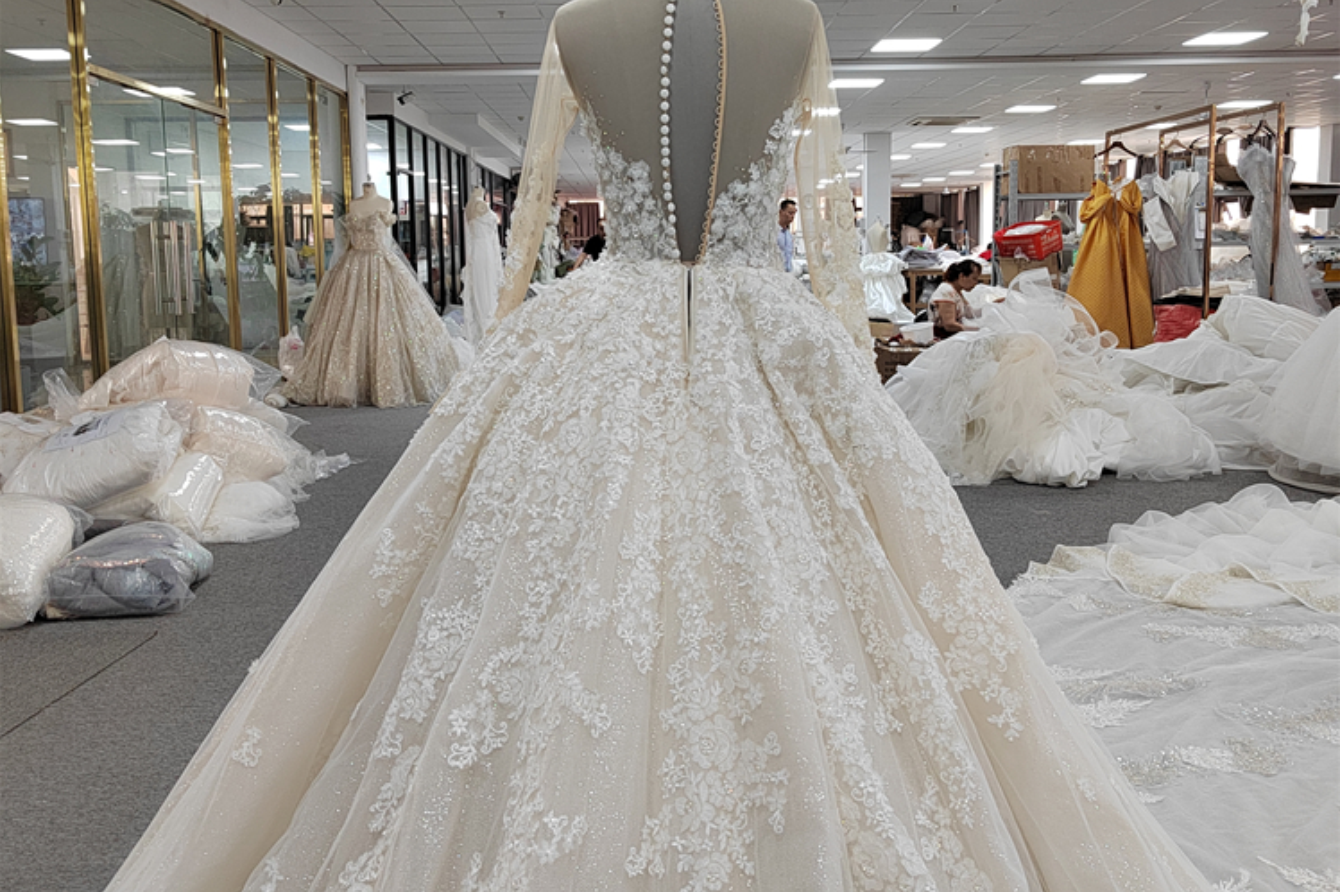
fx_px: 1191
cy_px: 383
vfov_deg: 41.0
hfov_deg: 58.7
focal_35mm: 32
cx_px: 670
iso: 1053
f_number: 1.9
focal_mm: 5.52
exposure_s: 1/100
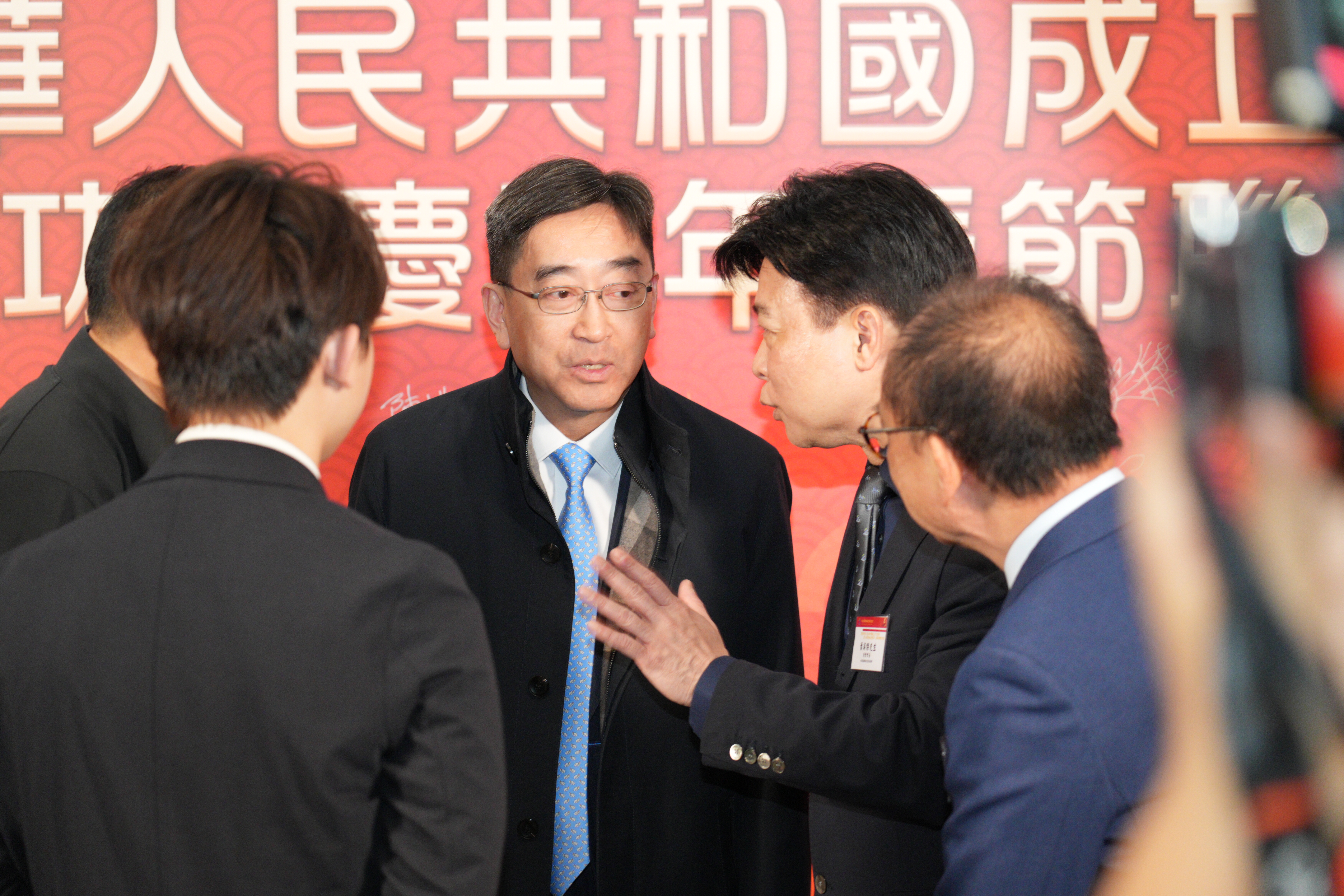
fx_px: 3920
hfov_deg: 19.5
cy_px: 448
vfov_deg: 13.0
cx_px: 672
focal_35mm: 105
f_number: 4
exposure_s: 1/200
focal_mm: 105
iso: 3200
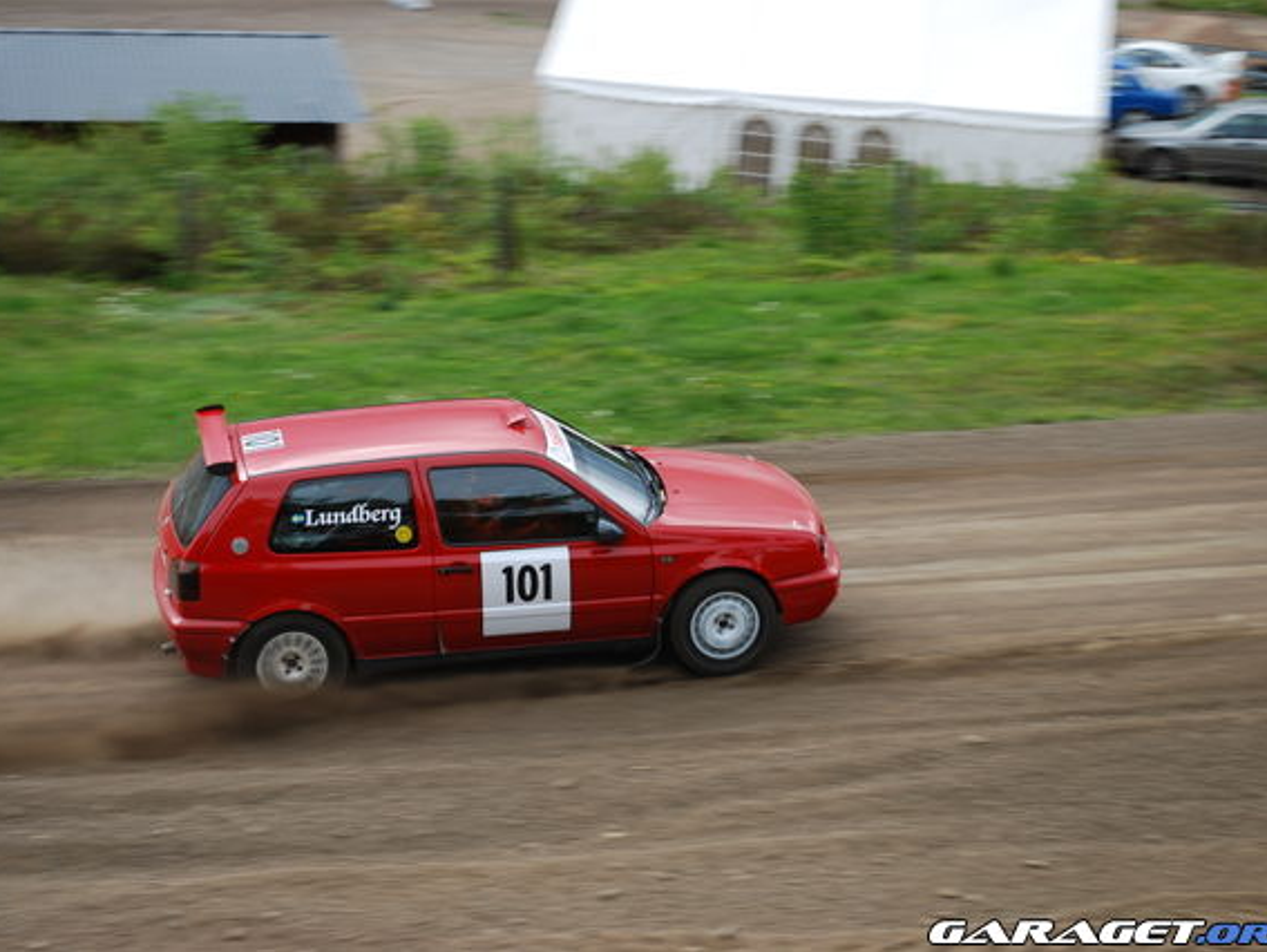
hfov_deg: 21.9
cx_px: 597
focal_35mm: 90
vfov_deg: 16.5
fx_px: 3279
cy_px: 476
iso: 100
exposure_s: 1/160
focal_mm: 55
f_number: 5.6
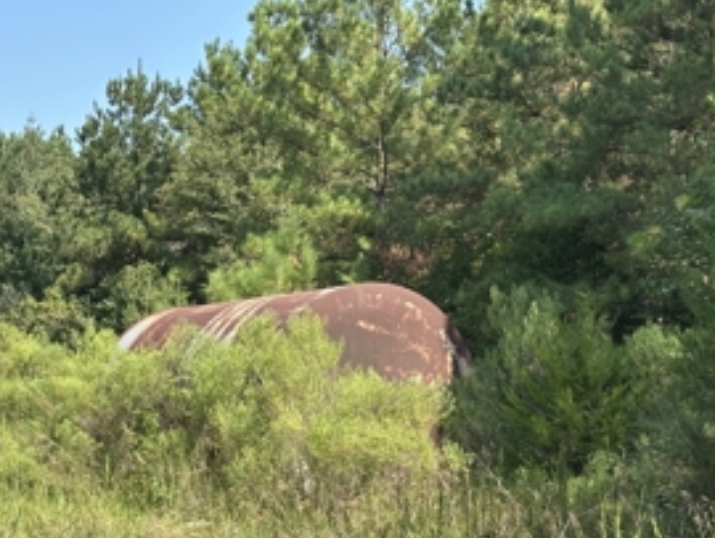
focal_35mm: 71
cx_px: 320
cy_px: 376
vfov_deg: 20.6
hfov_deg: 27.4
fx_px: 1468
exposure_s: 1/1289
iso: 64
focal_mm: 6.86
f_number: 1.78
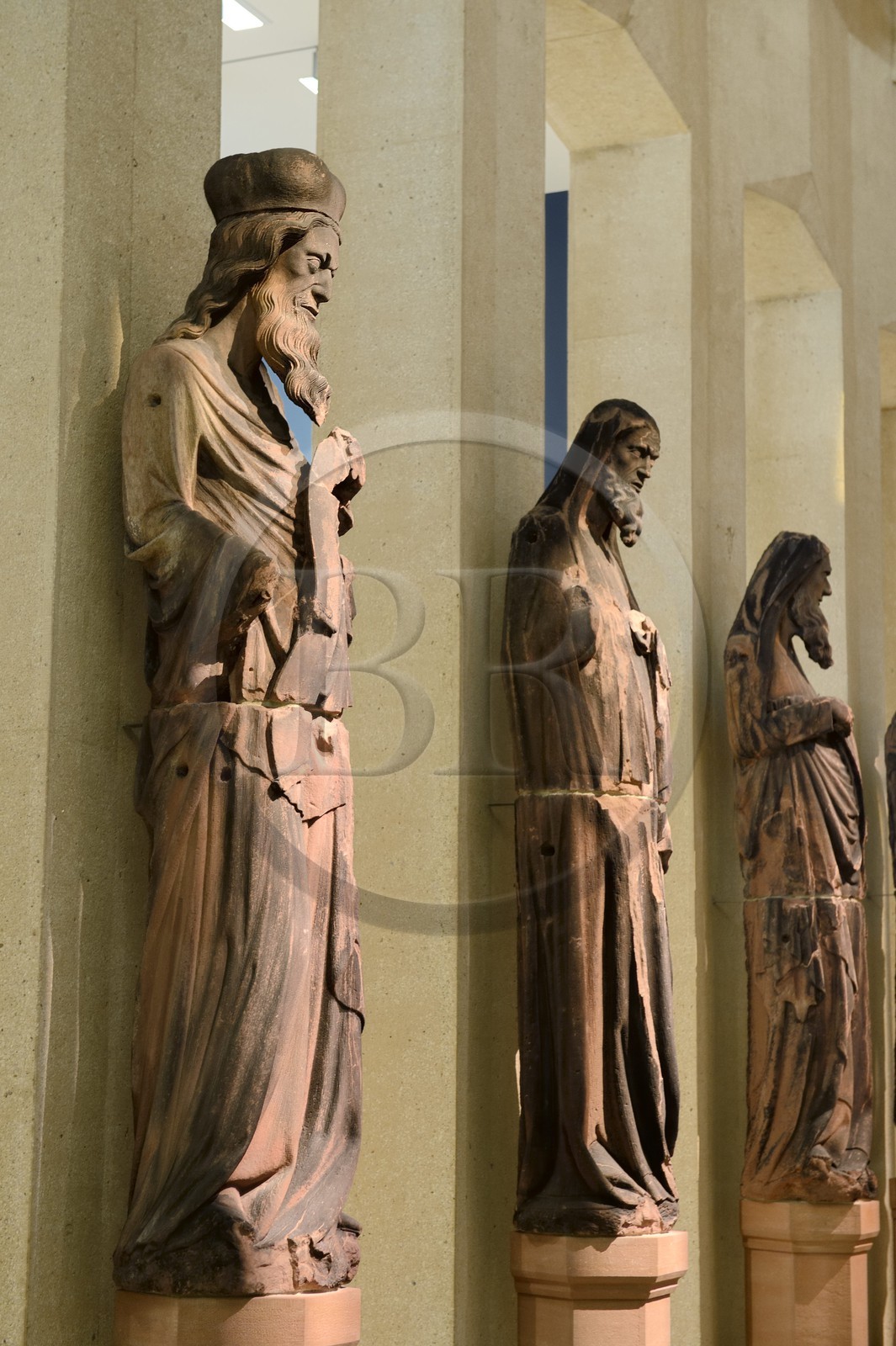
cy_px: 673
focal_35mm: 70
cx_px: 448
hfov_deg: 19.4
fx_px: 2616
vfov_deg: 28.9
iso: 800
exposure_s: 1/4
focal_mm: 70
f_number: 5
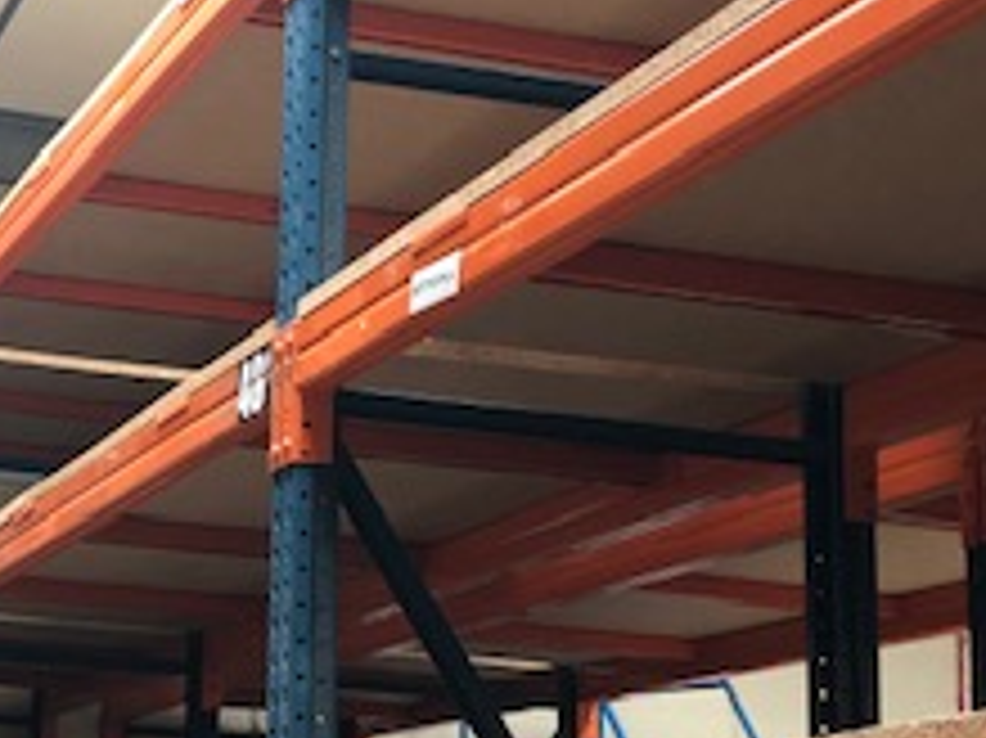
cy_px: 518
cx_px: 23
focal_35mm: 82
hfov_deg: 23.0
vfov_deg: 17.9
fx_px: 2334
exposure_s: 1/15
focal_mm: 3.99
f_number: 1.8
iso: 50
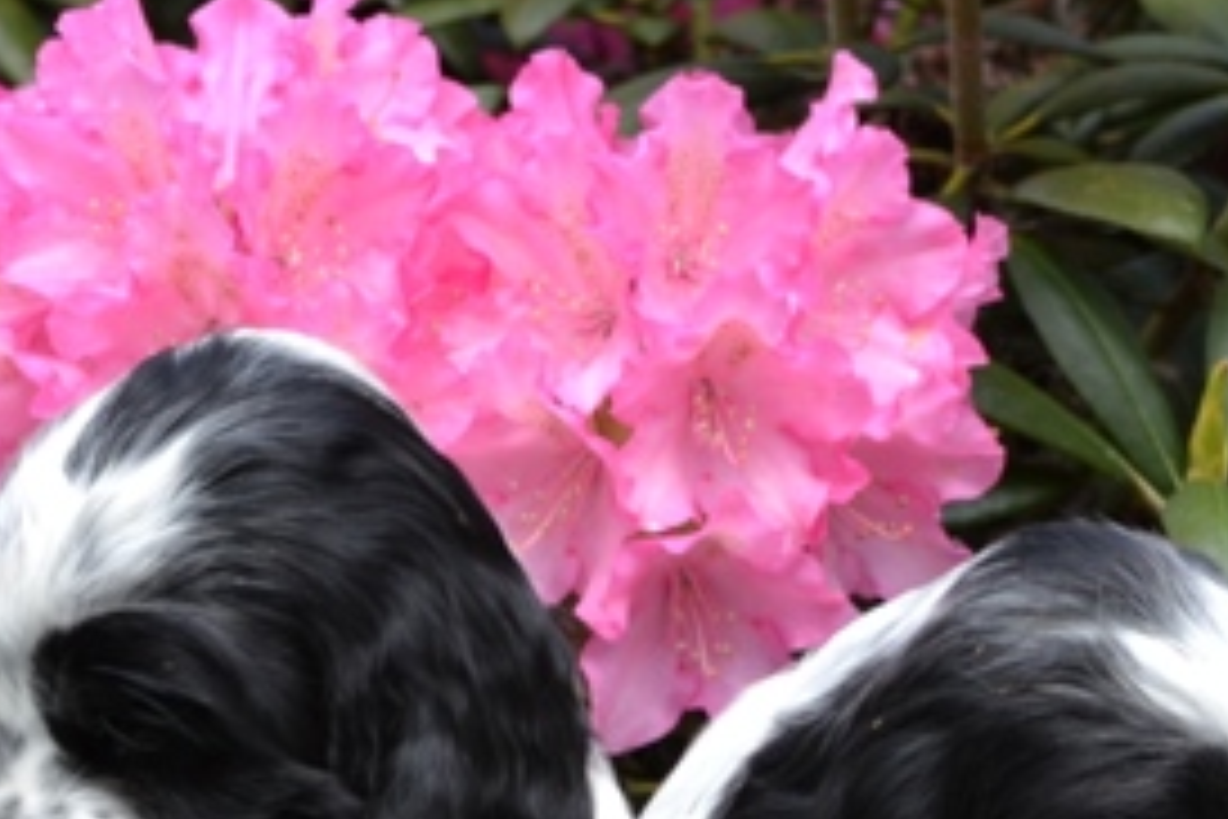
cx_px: 612
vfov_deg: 5.2
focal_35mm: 264
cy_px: 983
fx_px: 9005
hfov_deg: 7.8
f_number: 6.3
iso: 100
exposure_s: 1/125
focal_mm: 60
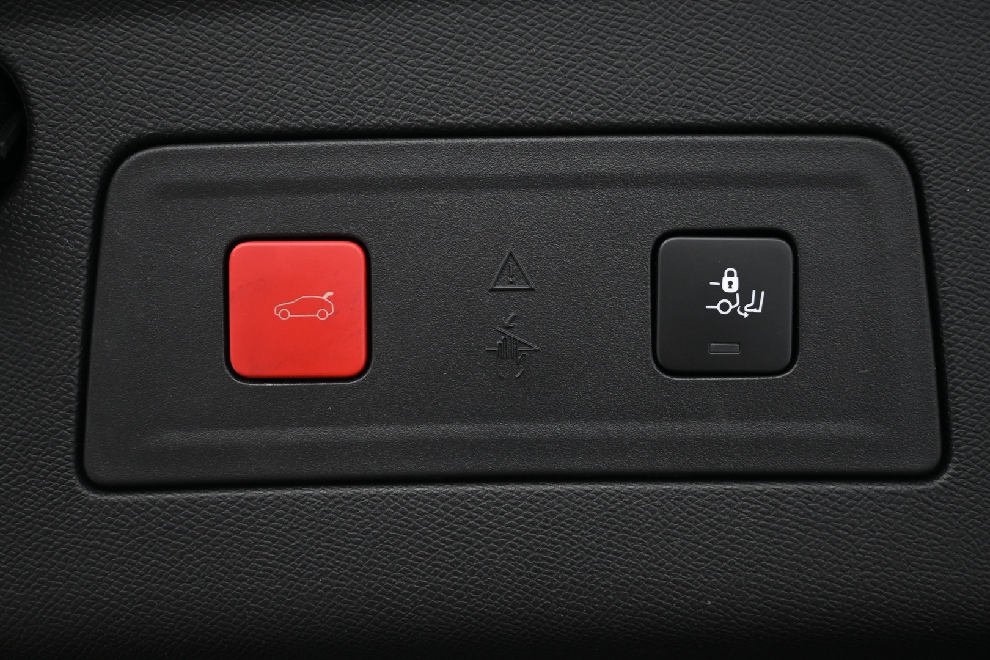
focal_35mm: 49
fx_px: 1341
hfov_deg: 40.5
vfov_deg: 27.7
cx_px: 495
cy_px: 330
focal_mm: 32.5
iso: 1100
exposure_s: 1/50
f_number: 5
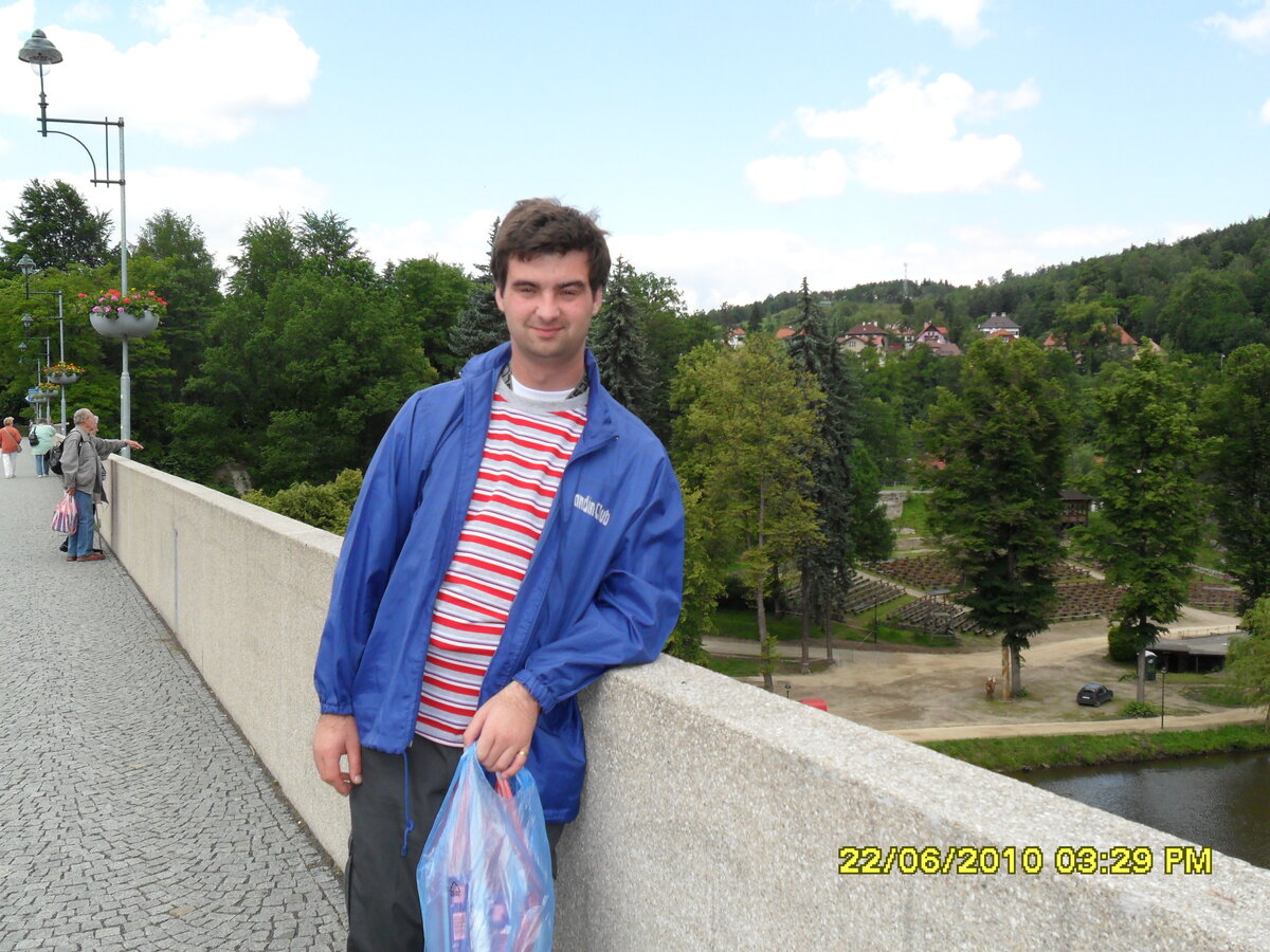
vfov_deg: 38.7
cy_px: 476
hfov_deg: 50.1
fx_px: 1357
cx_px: 635
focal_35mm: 37
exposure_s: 1/500
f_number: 4
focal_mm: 6.6
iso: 120
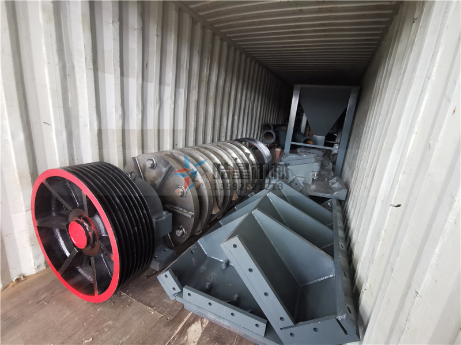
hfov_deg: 91.0
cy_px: 172
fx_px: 226
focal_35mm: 17
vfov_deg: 74.7
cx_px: 230
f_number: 2.2
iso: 400
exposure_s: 1/25
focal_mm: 2.26
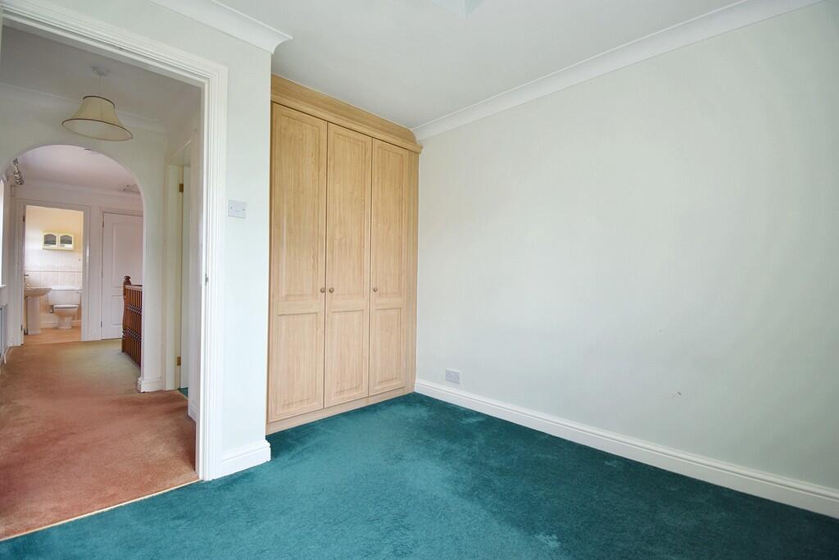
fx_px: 350
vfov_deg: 77.3
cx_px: 420
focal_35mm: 15
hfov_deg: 100.4
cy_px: 280
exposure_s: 1/30
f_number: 4.5
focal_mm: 10
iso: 100
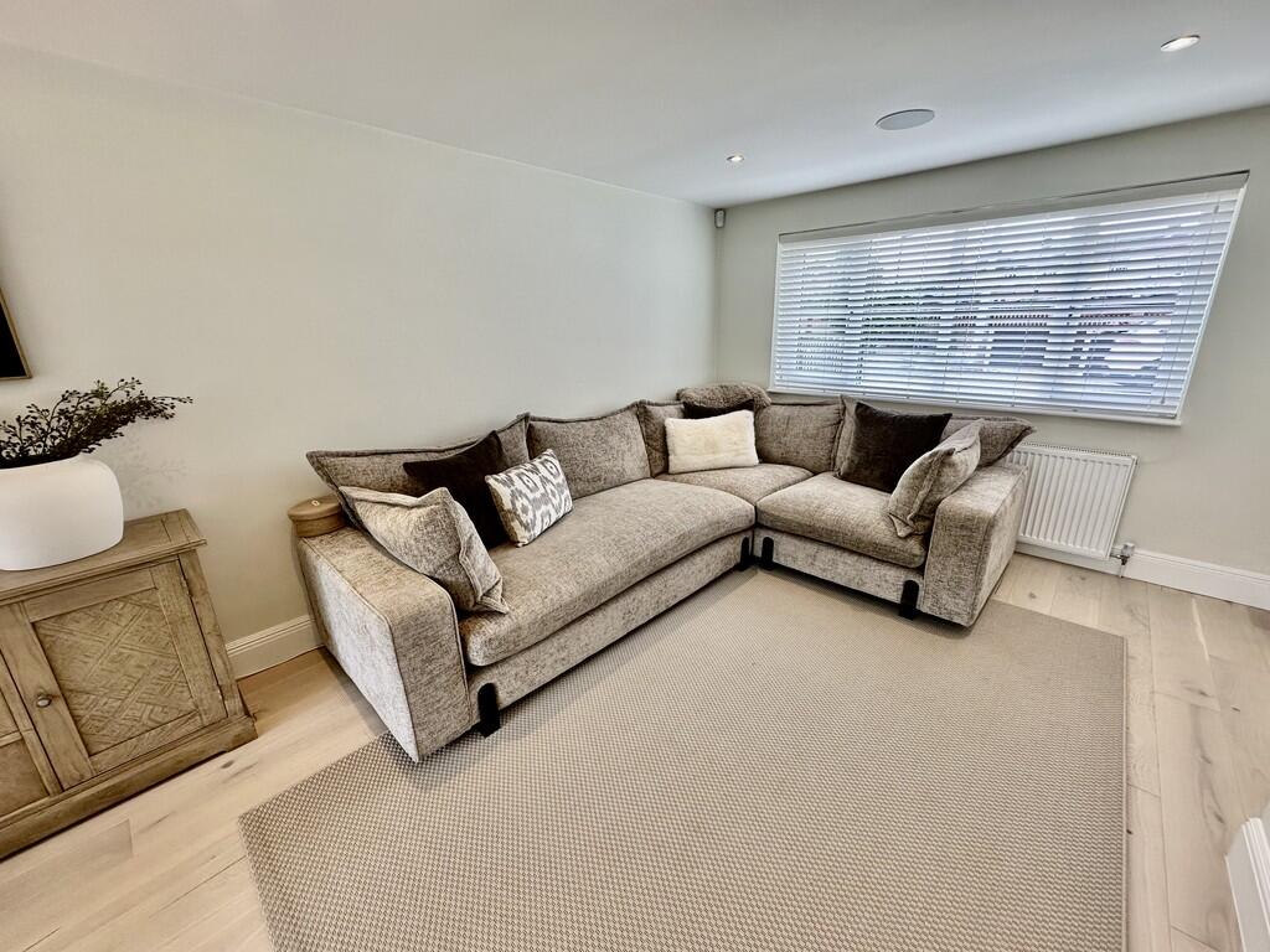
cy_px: 476
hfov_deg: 102.1
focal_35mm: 14
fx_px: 514
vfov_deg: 85.7
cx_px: 635
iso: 100
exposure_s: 1/100
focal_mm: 2.22
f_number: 2.2
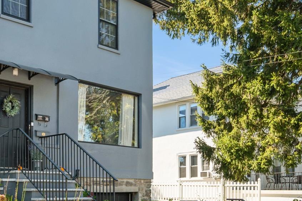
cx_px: 86
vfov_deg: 28.4
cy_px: 117
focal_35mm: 47
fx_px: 396
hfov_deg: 40.9
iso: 200
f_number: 10
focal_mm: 19.5
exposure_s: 1/100
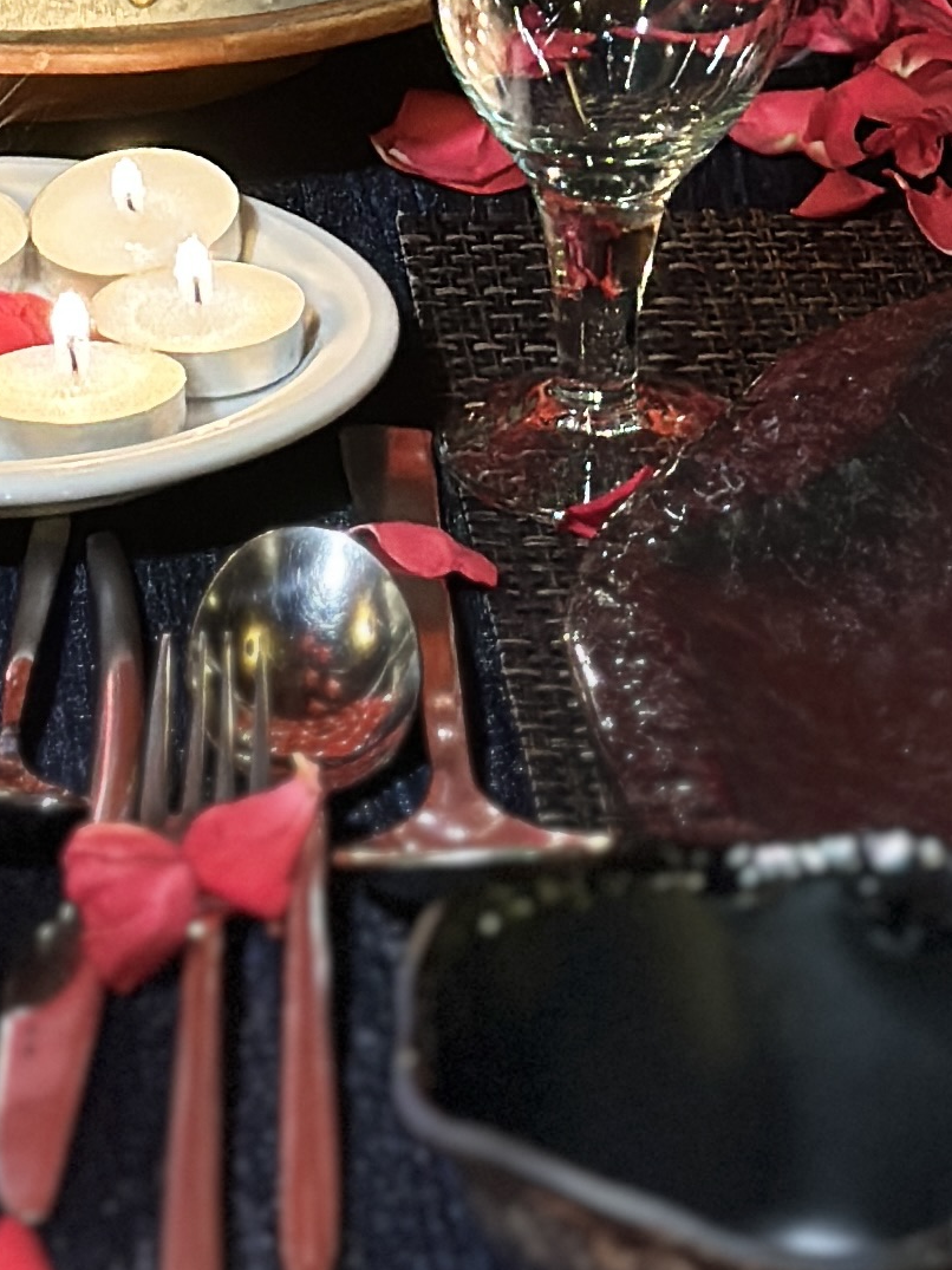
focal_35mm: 180
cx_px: -64
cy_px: -540
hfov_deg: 8.2
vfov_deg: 10.7
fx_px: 6602
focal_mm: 6.86
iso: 400
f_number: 1.78
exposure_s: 1/33
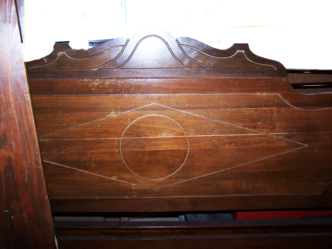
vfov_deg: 37.7
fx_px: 364
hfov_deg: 49.0
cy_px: 124
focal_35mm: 38
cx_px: 166
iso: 140
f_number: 2.8
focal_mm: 6.3
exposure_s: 1/60
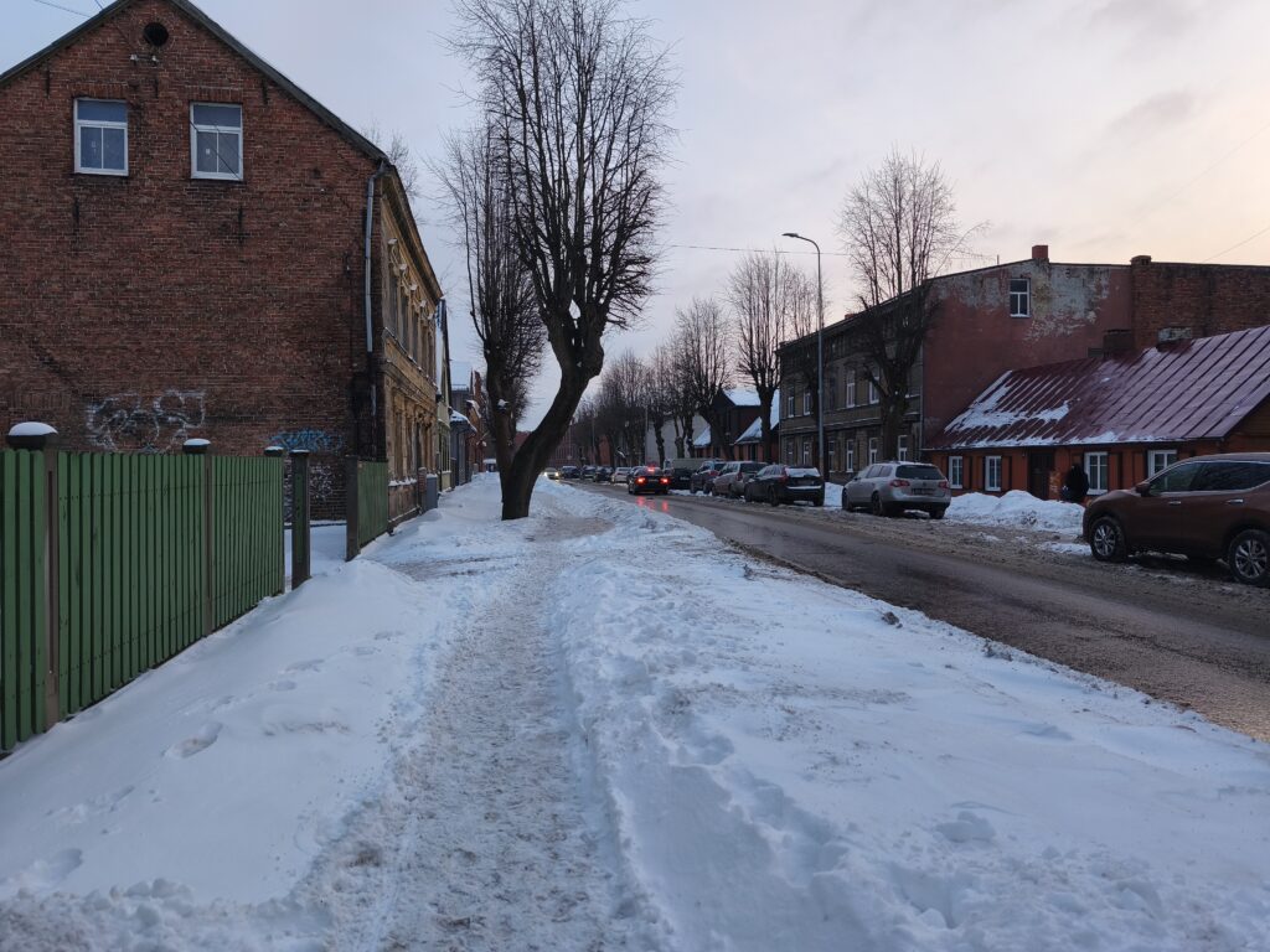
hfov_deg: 73.9
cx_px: 635
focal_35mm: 23
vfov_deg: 58.9
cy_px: 476
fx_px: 844
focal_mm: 6.18
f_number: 1.65
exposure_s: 1/99.9
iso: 160
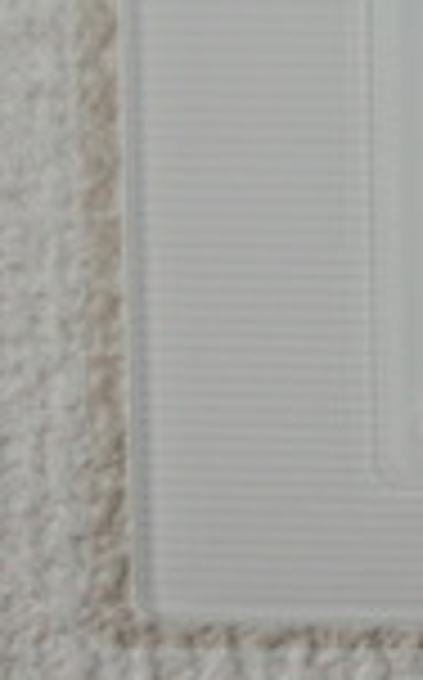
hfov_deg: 11.4
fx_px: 1998
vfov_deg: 18.4
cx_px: 688
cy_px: -113
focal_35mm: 108
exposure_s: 1/40
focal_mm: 4.24
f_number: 3
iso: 100
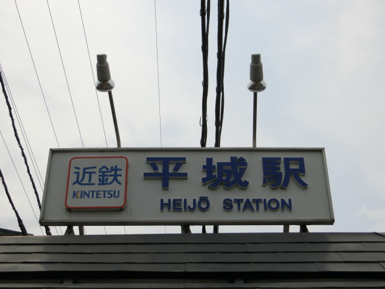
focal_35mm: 60
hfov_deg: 32.2
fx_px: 667
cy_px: 144
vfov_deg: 24.4
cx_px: 192
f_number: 9.9
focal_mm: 10.7
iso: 80
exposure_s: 1/320
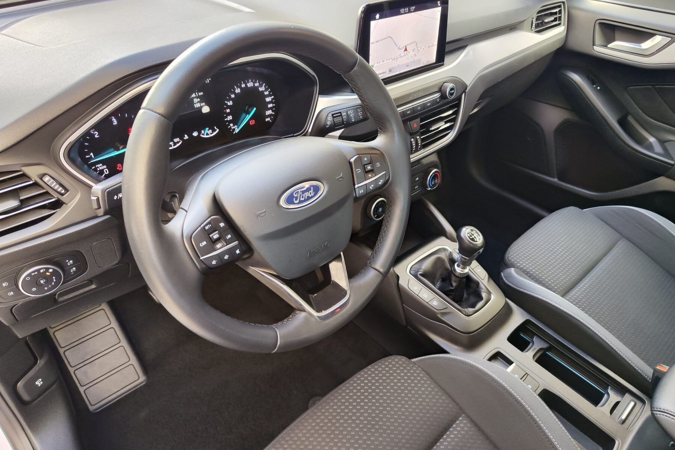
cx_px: 338
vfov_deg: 53.1
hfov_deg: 73.7
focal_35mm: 24
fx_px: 450
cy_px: 229
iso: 334
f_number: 1.69
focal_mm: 7.01
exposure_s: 1/85
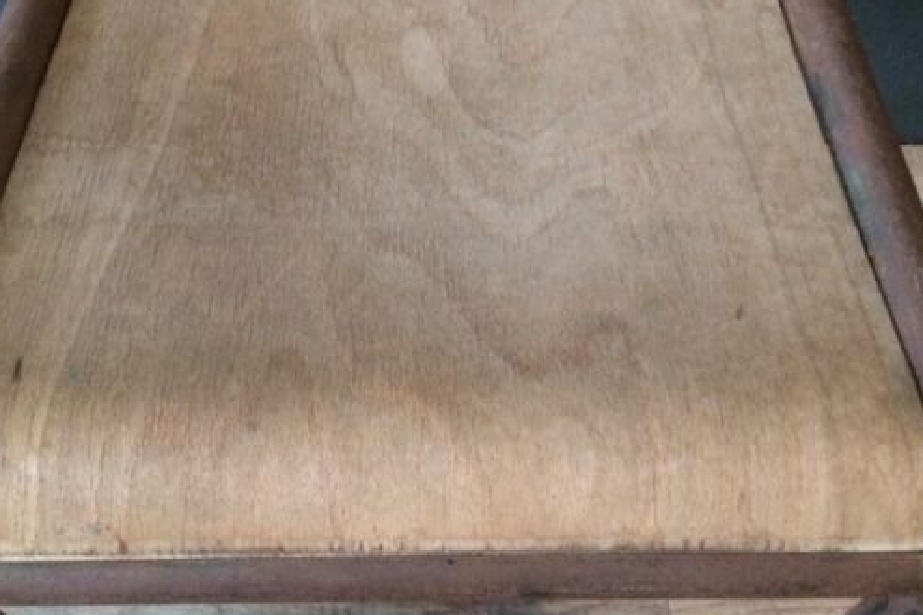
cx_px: 427
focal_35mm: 39
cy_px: 207
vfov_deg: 33.9
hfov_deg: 49.5
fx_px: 1000
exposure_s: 1/17
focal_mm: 4.15
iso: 400
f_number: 2.2
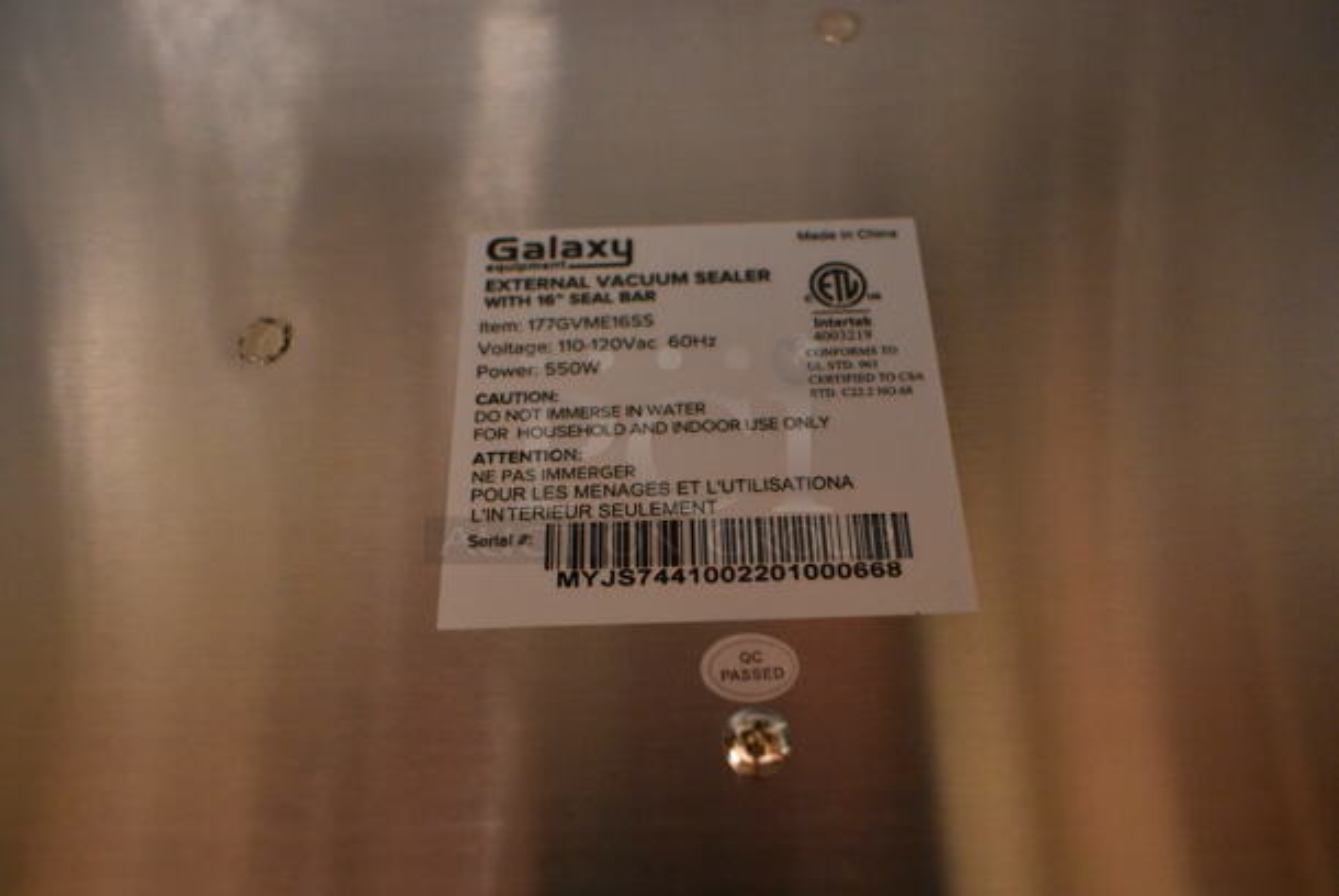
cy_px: 448
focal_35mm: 30
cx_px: 670
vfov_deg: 43.7
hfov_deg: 61.9
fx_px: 1117
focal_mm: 20
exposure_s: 1/125
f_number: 3.5
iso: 5000
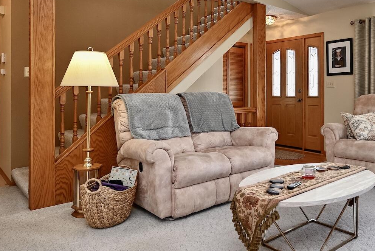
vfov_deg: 46.2
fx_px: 292
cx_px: 252
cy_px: 101
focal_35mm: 28
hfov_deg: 63.6
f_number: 4.5
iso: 500
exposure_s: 1/80
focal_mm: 14
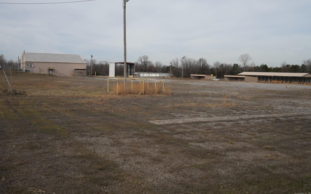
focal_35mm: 36
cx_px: 157
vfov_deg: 35.3
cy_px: 92
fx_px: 305
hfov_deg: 54.0
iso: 400
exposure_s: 1/2000
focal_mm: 35
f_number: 5.6
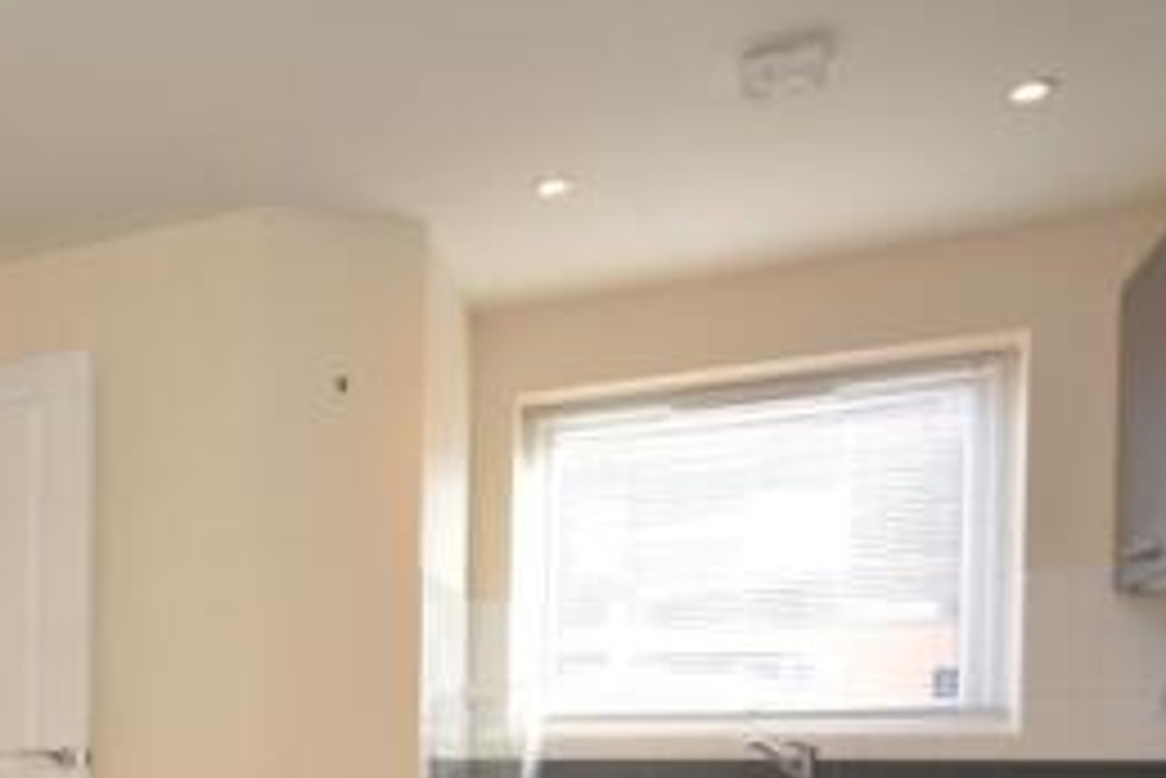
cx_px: -16
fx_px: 1231
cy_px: 758
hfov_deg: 43.1
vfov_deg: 32.6
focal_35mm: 38
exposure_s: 1/60
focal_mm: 10
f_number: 4
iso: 360
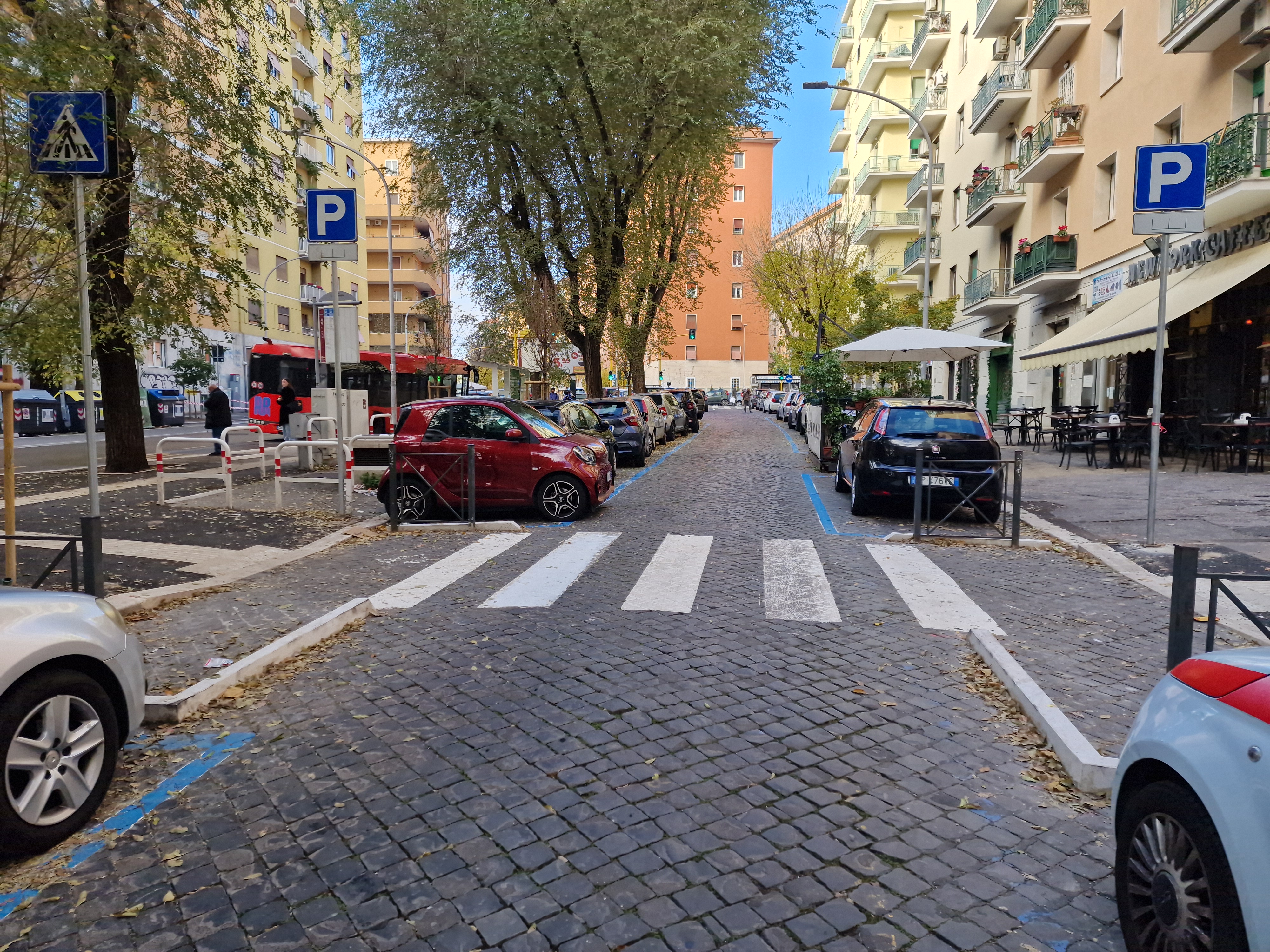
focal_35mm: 23
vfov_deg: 58.9
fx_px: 844
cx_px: 635
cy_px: 476
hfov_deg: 73.9
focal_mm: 6.4
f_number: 1.8
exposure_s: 1/180
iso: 50
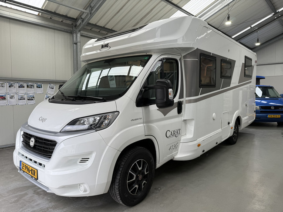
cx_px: 142
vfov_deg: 56.8
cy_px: 106
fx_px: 196
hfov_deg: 71.6
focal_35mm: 24
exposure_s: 1/141
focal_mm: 6.76
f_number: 1.78
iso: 64
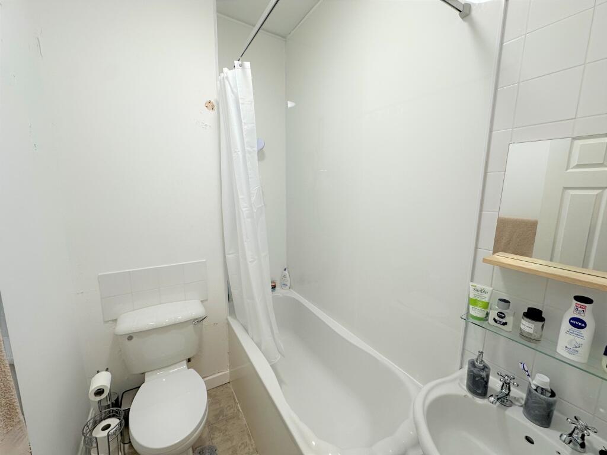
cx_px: 304
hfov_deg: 102.1
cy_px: 228
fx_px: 245
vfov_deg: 85.7
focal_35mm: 14
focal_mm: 2.22
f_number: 2.2
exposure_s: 1/100
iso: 125
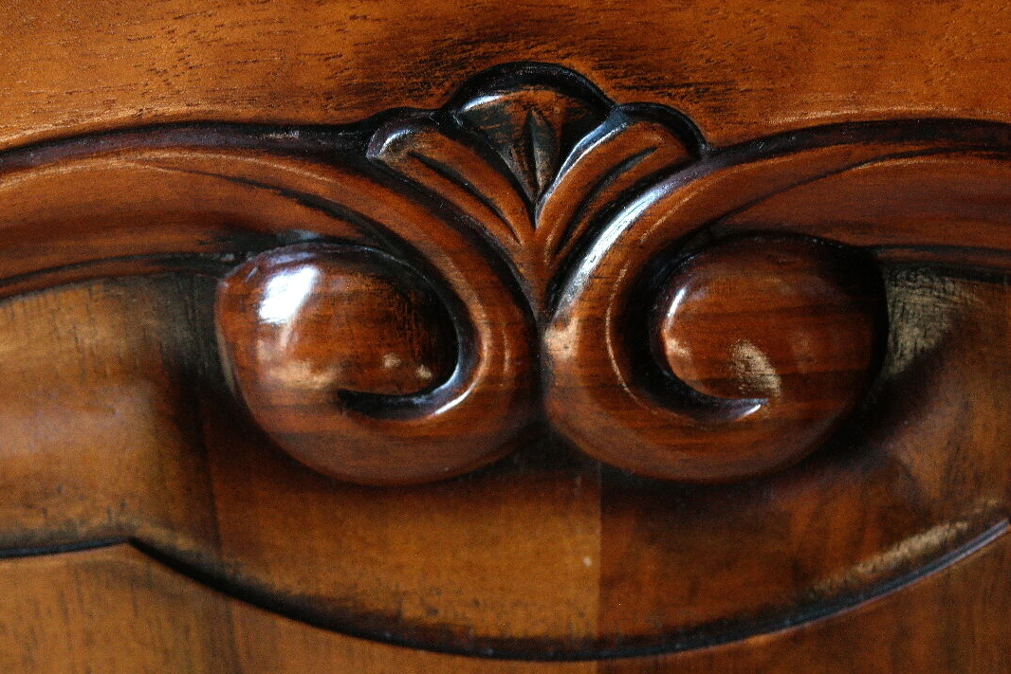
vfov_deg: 14.5
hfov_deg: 21.7
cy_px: 253
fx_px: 2640
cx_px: 544
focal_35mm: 94
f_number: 5.6
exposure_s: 1/30
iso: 800
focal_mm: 38
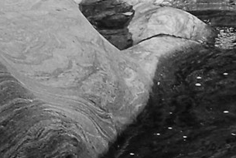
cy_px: 86
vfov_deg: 2.3
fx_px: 3865
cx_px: -567
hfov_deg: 3.4
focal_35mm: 589
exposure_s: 1/60
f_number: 8
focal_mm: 50
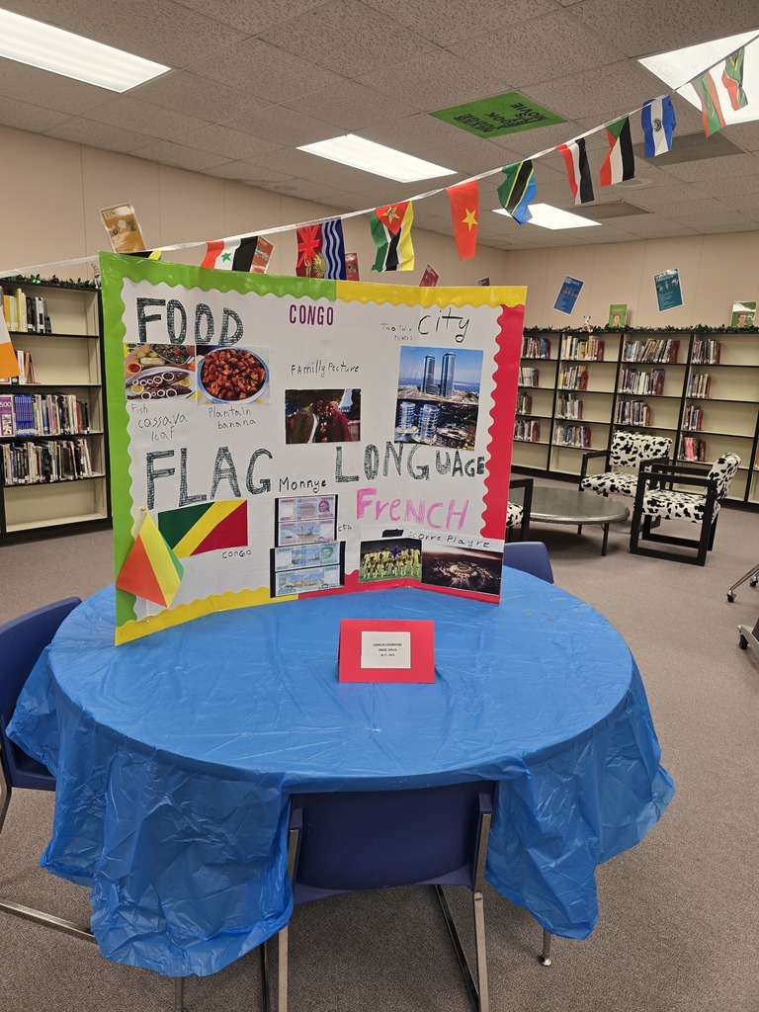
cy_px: 506
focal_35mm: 23
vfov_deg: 73.9
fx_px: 672
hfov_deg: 58.9
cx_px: 380
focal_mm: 6.3
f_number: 1.7
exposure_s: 1/120
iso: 80
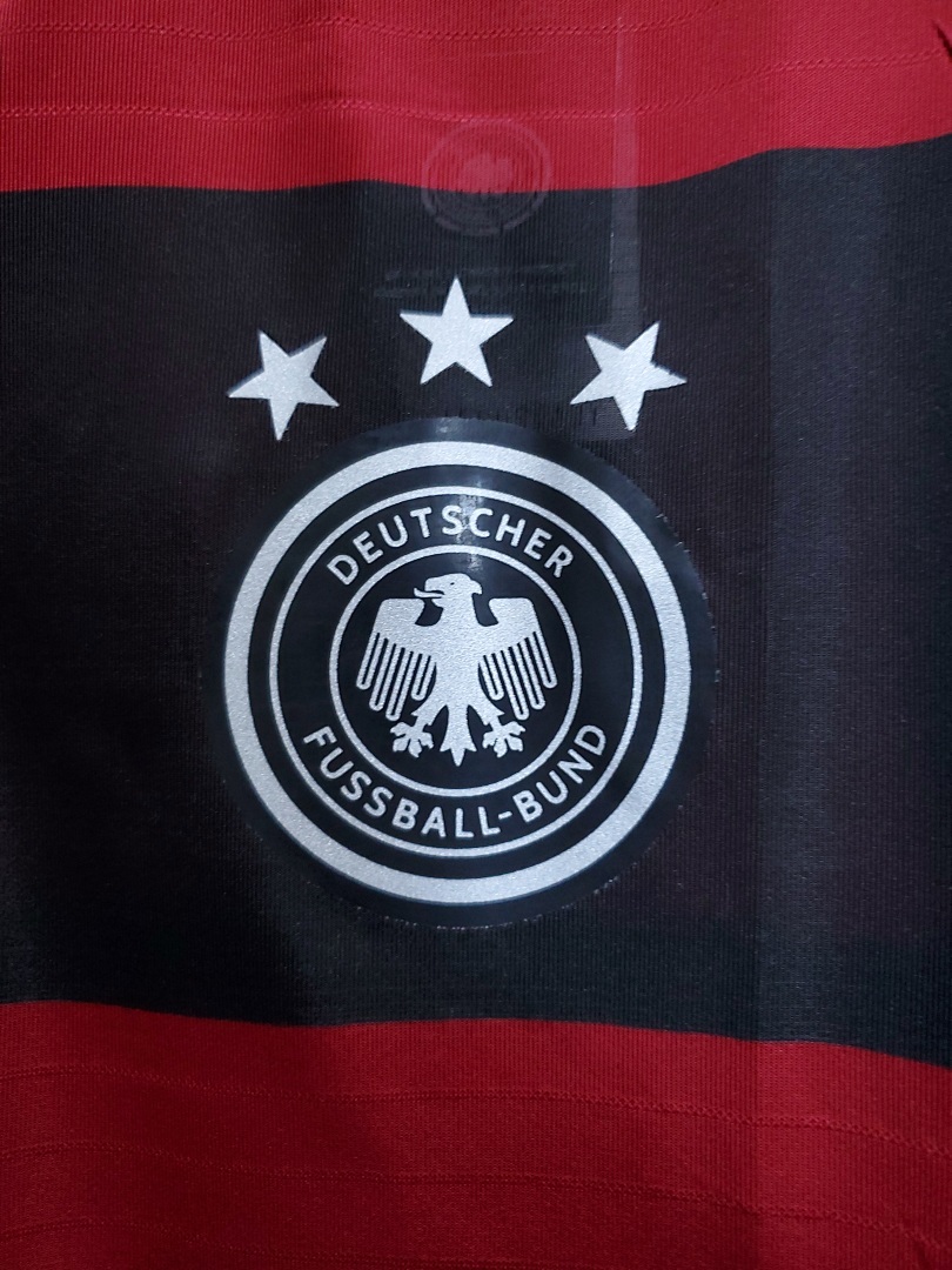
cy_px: 635
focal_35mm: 26
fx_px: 953
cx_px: 476
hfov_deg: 53.1
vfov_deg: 67.3
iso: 200
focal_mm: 4.3
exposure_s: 1/15
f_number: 1.5
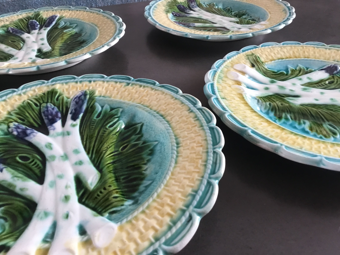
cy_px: 128
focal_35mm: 31
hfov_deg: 58.4
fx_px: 304
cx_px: 170
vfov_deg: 45.4
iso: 100
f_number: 2.4
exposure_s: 1/33
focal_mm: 3.3
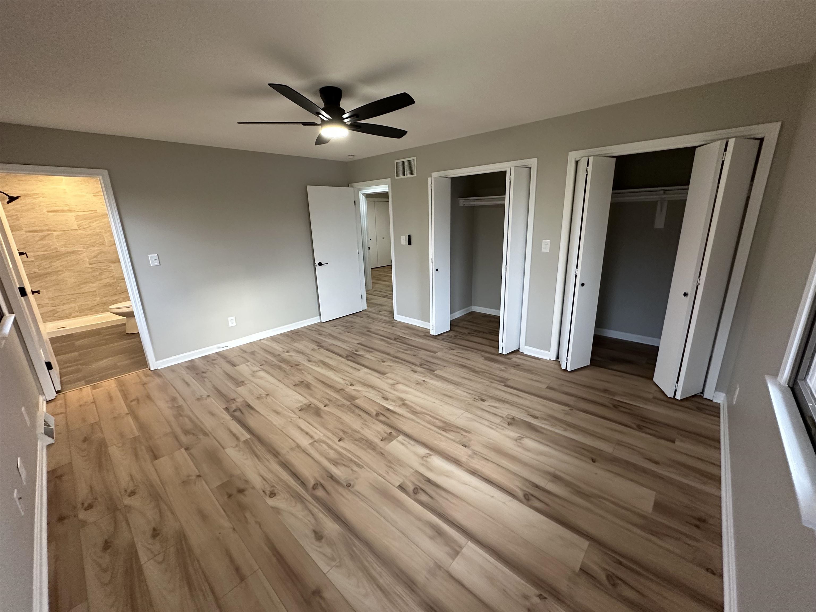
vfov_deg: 85.7
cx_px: 408
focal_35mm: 14
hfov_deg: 102.1
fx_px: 330
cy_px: 306
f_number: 2.2
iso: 320
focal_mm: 2.22
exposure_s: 1/97
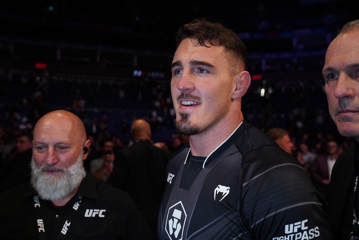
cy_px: 120
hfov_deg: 54.4
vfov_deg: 37.9
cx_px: 180
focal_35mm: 35
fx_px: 349
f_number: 4
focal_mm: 35
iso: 5000
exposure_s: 1/1250
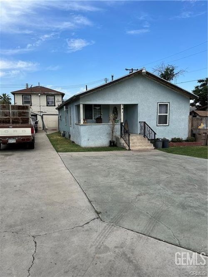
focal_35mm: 26
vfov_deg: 67.3
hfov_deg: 53.0
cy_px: 138
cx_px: 104
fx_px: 208
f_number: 1.5
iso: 50
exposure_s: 1/3831
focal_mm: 5.7
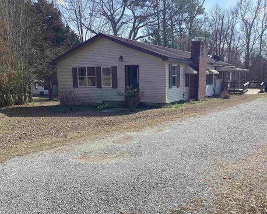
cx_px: 140
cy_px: 109
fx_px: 261
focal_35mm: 33
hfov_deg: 54.2
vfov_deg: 44.6
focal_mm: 3.3
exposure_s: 1/1148
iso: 25
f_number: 2.4
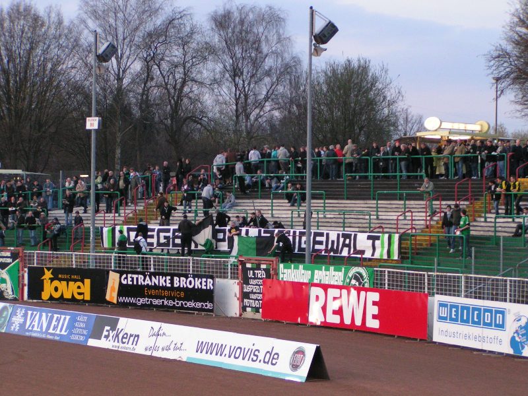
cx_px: 264
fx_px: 1647
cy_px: 198
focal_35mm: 108
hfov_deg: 18.2
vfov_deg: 13.7
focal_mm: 16.6
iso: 200
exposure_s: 1/60
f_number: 3.5
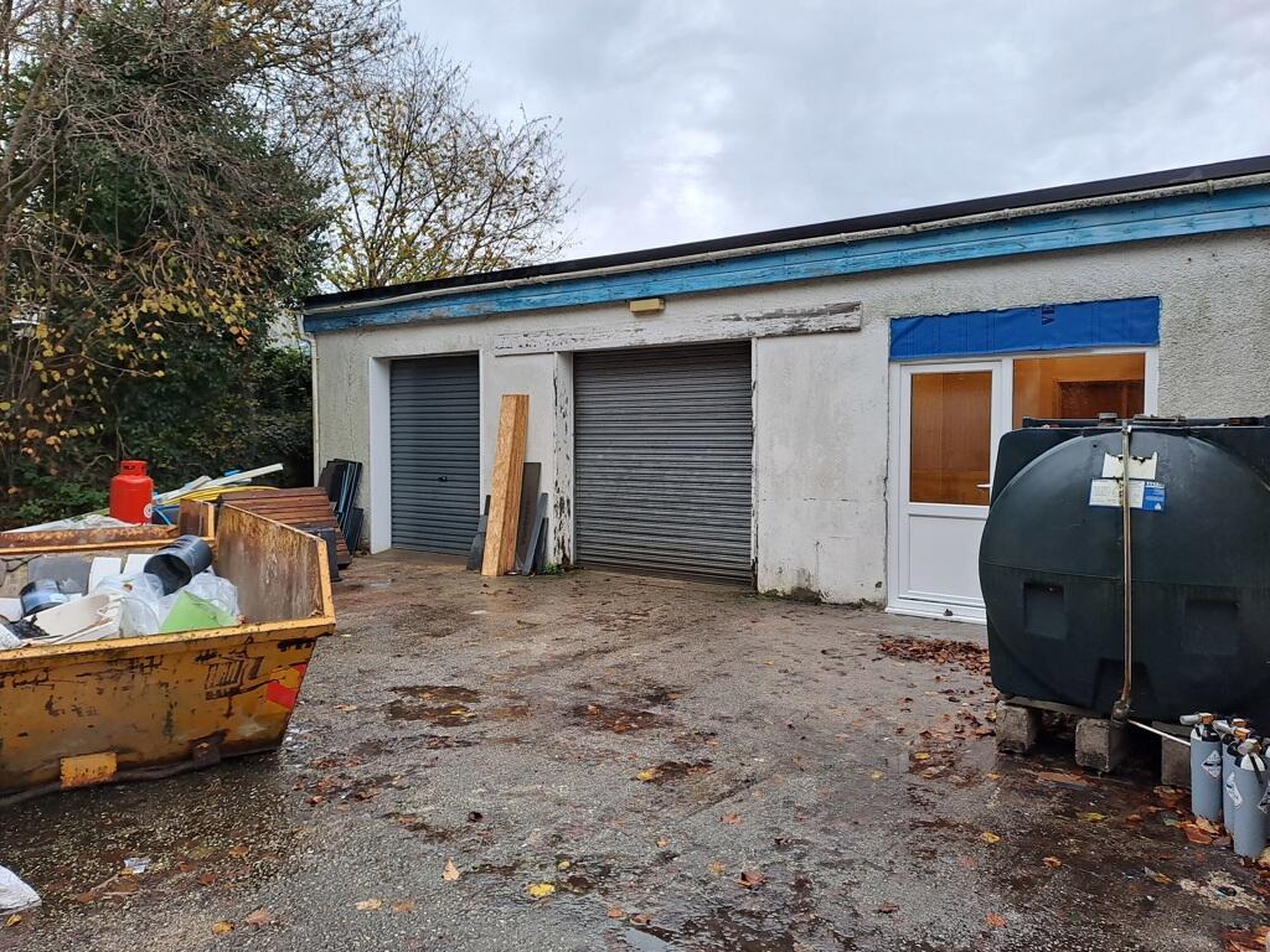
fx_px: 917
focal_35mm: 25
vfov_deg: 54.9
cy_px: 476
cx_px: 635
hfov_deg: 69.4
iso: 50
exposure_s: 1/100
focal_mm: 4.65
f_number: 1.8
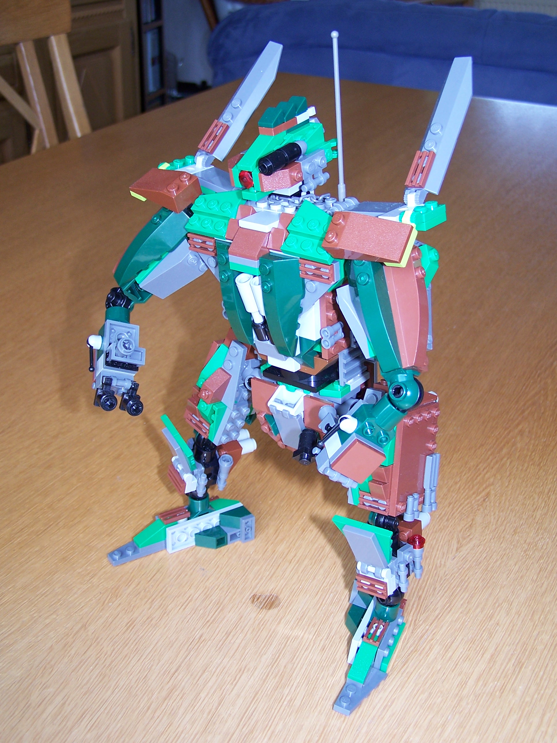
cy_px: 372
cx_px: 278
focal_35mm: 43
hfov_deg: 33.6
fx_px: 923
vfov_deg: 43.9
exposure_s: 1/60
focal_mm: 7.1
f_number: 2.9
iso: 80
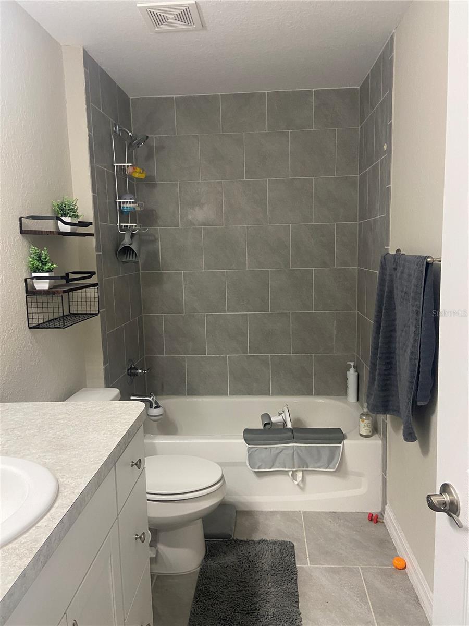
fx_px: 470
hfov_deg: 53.1
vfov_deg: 67.3
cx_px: 234
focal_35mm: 26
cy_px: 313
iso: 125
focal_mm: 4.25
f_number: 1.8
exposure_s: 1/60
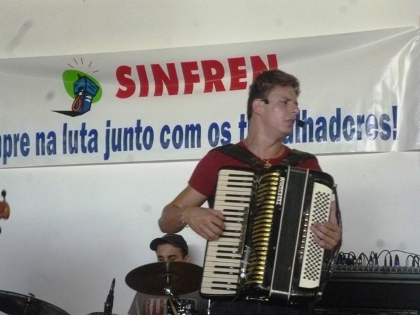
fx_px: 1056
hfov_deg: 22.5
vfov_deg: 17.0
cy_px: 158
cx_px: 210
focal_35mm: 87
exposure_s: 1/60
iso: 640
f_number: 5.8
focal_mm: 15.5
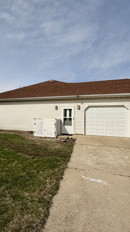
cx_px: 42
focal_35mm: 21
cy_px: 113
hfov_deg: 52.4
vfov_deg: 83.8
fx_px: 129
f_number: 2.2
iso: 50
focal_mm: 2.22
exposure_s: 1/6173
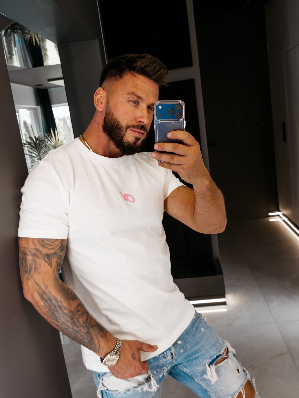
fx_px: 403
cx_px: 150
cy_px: 199
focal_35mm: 35
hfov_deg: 40.7
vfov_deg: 52.6
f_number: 1.8
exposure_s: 1/100
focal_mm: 6.76
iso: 50
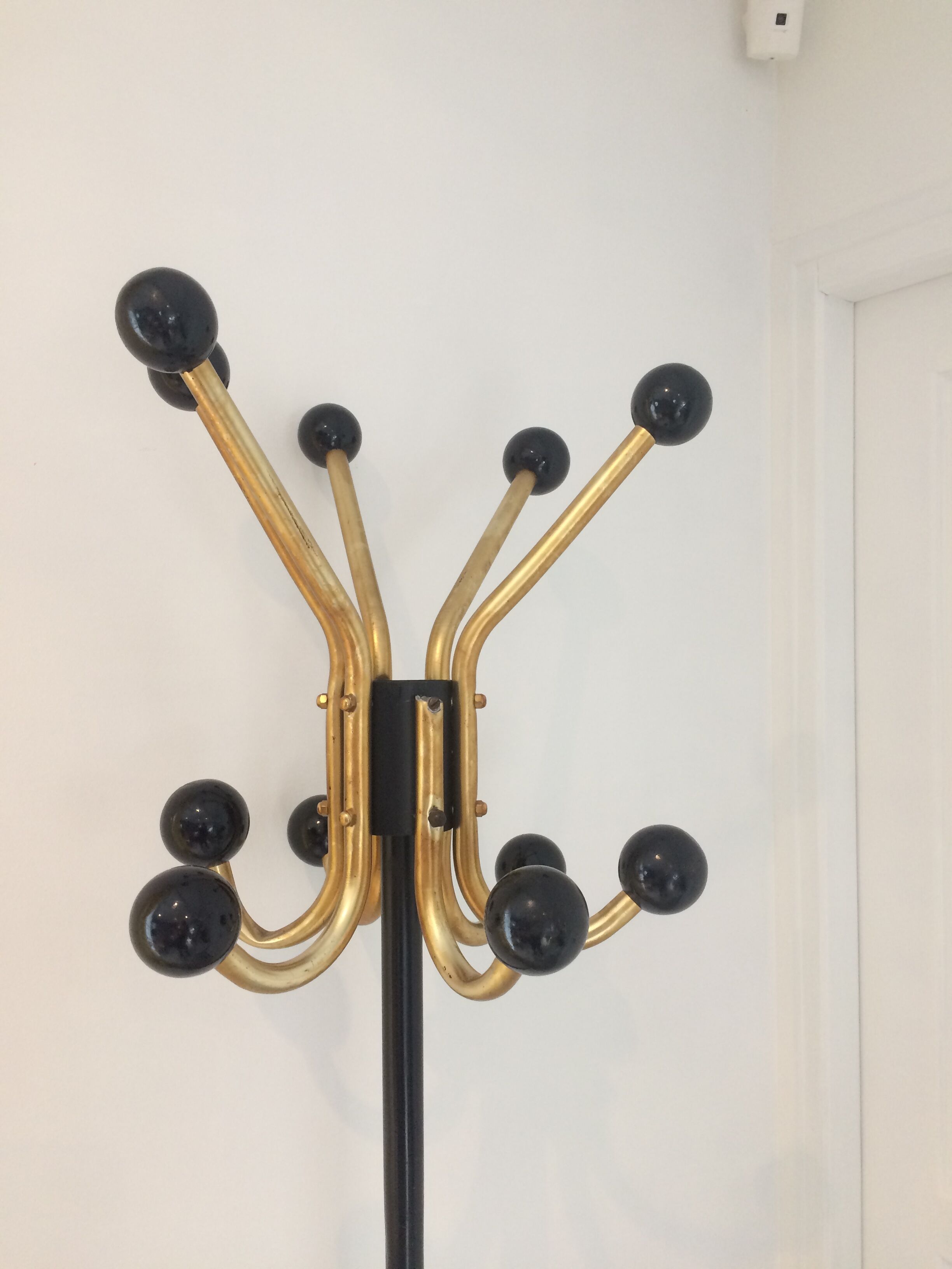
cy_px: 634
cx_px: 476
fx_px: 1063
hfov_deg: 48.2
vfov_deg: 61.7
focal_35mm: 29
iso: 125
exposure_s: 1/33
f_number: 2.2
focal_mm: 4.15
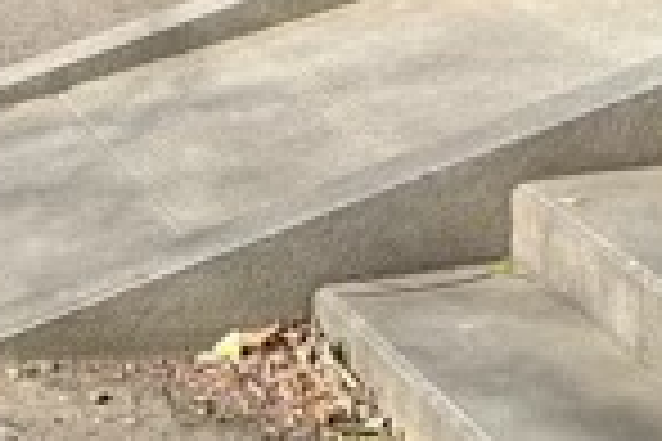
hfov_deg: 15.8
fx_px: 2372
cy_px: -560
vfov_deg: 9.6
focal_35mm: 129
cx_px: 212
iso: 50
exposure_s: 1/1205
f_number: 1.6
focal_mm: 5.96
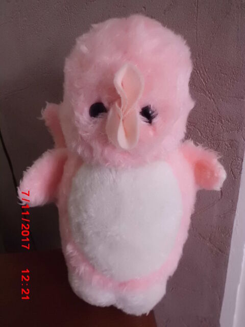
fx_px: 245
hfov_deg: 53.1
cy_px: 164
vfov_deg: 67.3
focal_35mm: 26
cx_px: 122
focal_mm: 4.6
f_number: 3.2
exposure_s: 1/60
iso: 400
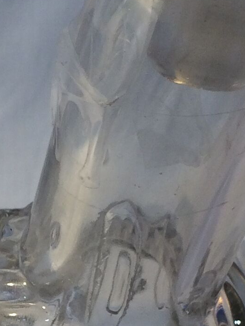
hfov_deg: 10.8
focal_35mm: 135
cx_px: -39
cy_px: 366
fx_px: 1274
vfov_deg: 14.3
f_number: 2.2
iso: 40
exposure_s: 1/50
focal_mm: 4.15
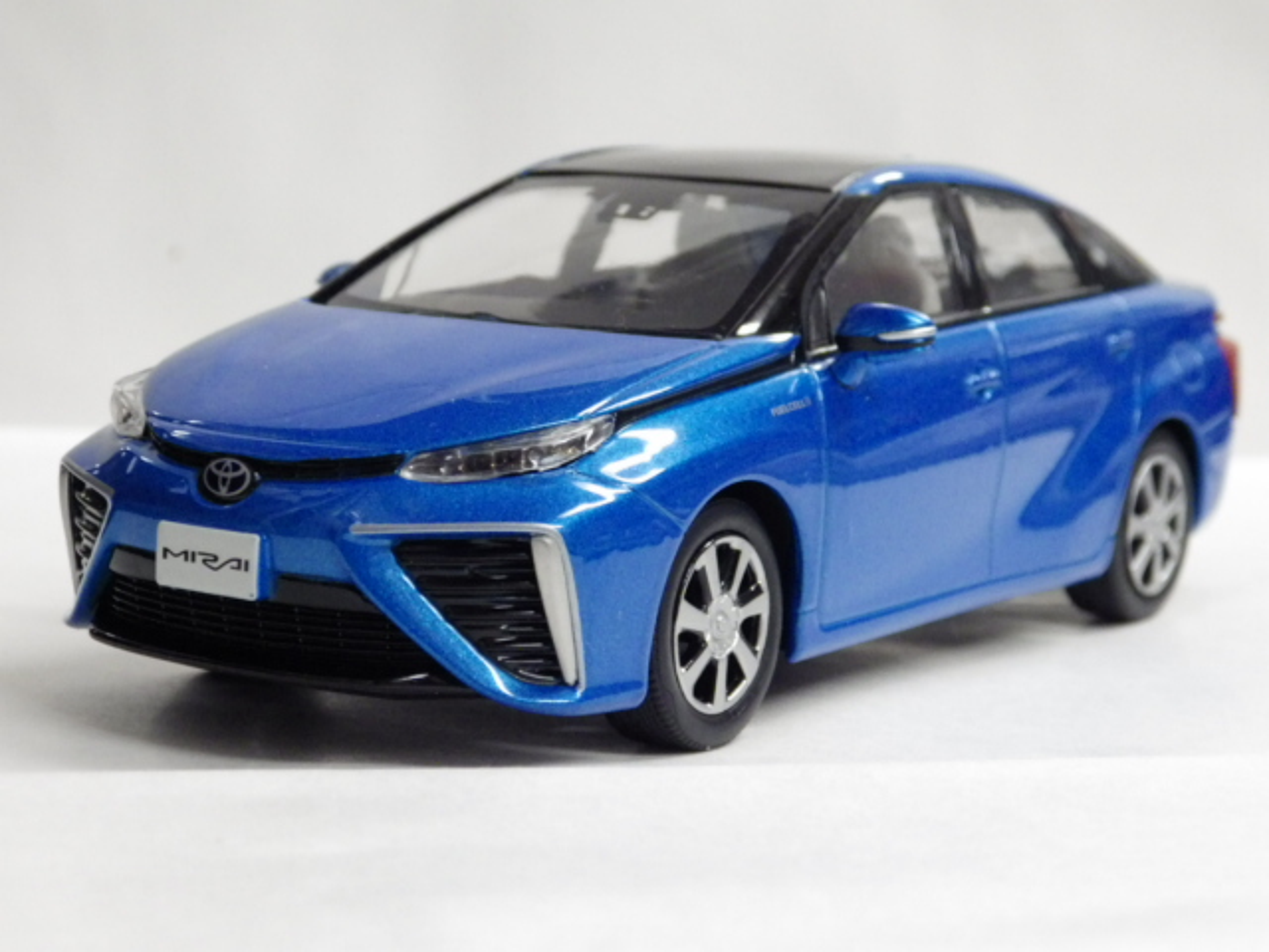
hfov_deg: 22.5
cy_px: 476
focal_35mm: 87
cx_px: 634
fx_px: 3189
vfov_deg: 17.0
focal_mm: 15.6
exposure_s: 1/40
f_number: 4.4
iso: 800
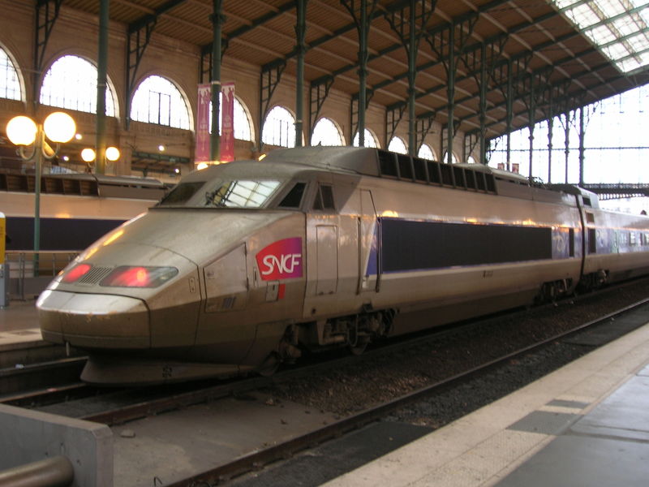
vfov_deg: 34.3
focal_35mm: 42
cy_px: 244
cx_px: 324
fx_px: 787
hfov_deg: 44.8
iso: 50
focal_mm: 7
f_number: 3.1
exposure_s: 1/7
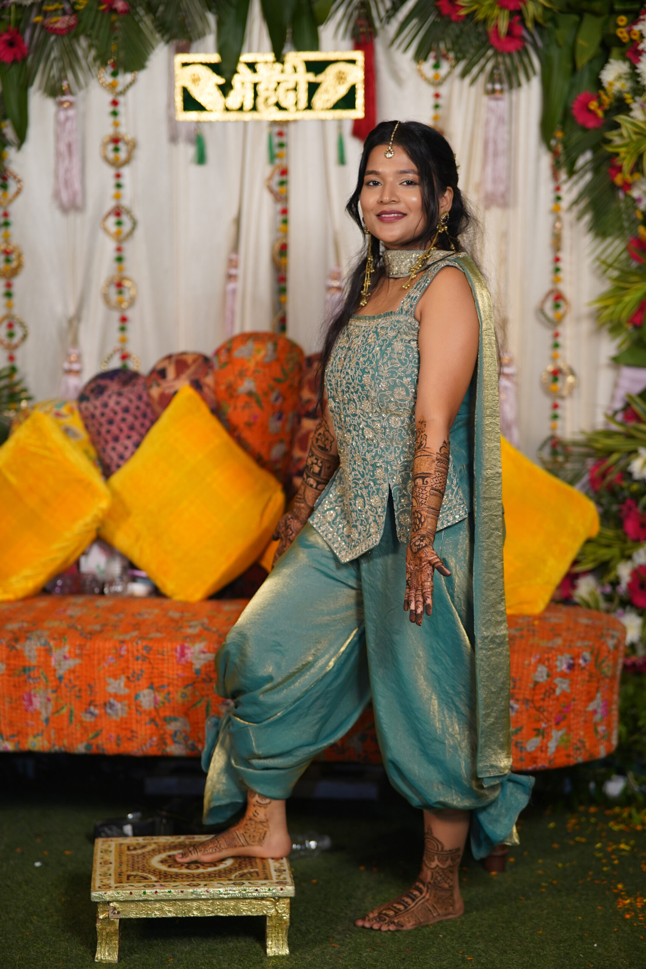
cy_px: 484
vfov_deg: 23.9
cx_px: 323
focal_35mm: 85
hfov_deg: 16.1
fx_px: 2287
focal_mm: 85
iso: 400
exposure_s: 1/125
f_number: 1.8
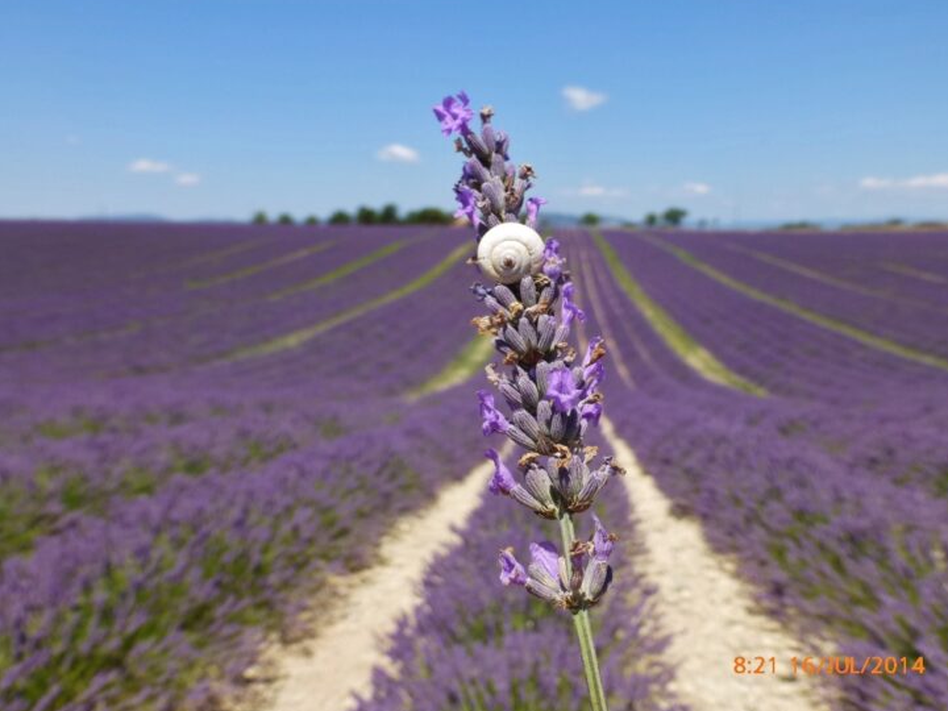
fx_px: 876
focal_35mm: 32
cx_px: 483
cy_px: 362
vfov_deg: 44.2
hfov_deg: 56.8
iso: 100
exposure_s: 1/1000
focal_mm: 5.4
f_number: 4
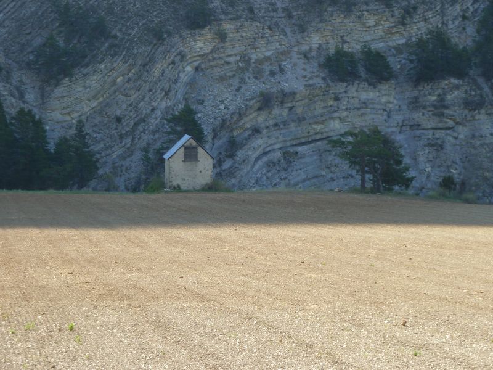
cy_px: 185
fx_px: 1481
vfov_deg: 14.2
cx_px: 246
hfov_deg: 18.9
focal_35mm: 104
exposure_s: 1/125
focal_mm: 17
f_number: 4.3
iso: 80
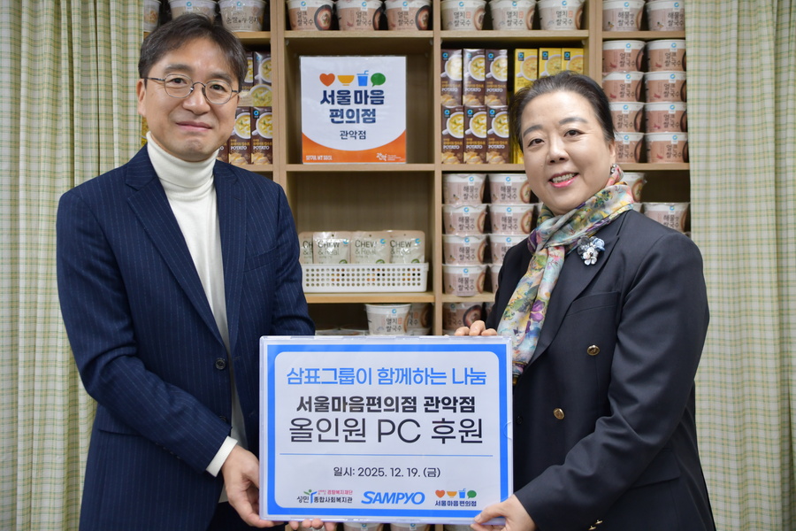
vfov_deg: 31.9
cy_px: 266
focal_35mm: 42
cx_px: 398
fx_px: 929
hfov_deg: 46.4
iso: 800
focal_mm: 28
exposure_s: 1/125
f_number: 4
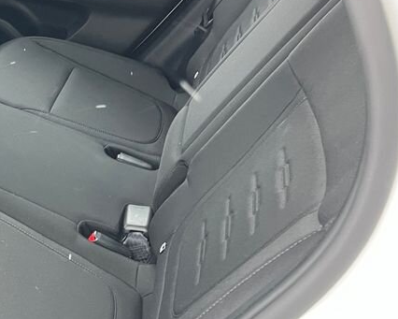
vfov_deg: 25.0
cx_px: -47
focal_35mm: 61
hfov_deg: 28.0
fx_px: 719
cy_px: 136
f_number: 1.6
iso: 320
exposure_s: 1/60
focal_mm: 5.1
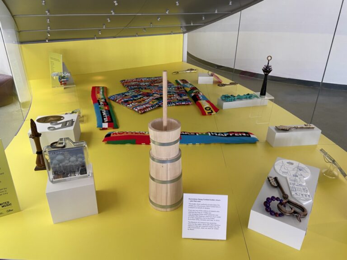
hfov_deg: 67.3
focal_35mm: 26
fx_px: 261
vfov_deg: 53.1
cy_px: 130
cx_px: 174
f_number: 1.8
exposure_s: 1/50
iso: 80
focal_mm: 4.25
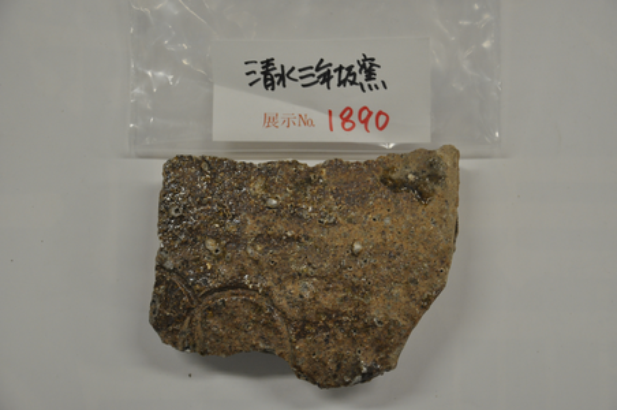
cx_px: 308
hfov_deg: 21.9
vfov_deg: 14.7
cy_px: 205
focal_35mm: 93
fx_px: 1592
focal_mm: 62
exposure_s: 1/125
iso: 800
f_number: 5.3
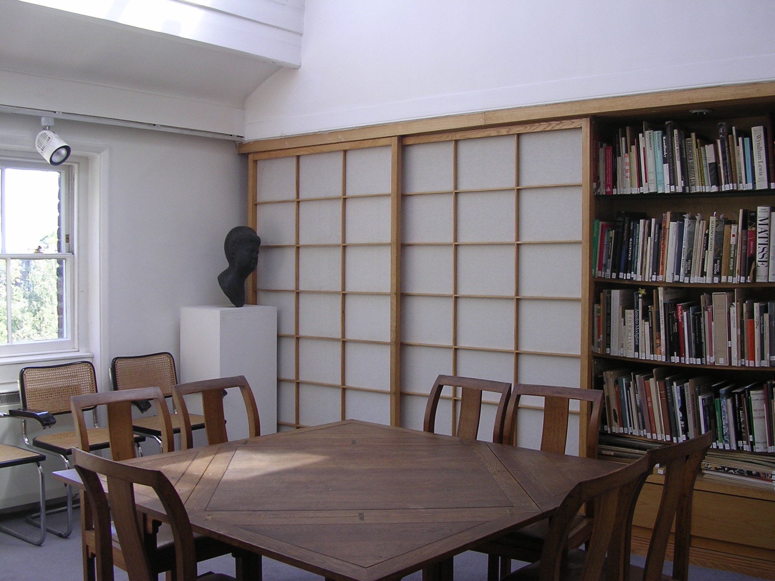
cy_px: 290
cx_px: 388
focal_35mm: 38
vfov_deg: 37.7
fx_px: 851
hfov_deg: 49.0
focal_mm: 5.8
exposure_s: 1/69.6
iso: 100
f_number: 2.8
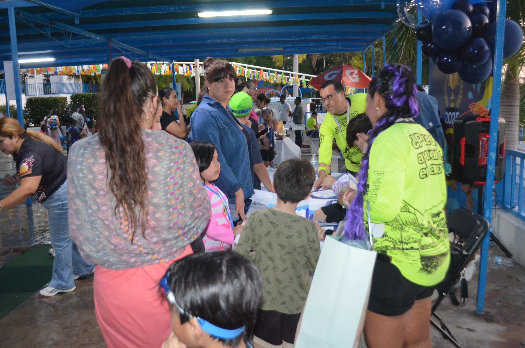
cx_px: 262
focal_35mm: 36
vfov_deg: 36.7
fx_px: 524
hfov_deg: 53.2
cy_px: 174
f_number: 4
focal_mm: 24
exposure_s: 1/60
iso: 3200
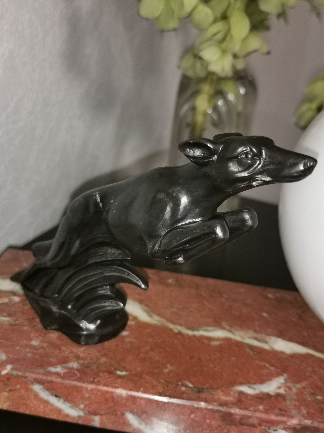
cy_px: 216
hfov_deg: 35.1
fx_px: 512
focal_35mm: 41
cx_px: 162
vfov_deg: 45.8
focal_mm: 5.58
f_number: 1.8
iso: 320
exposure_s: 1/50
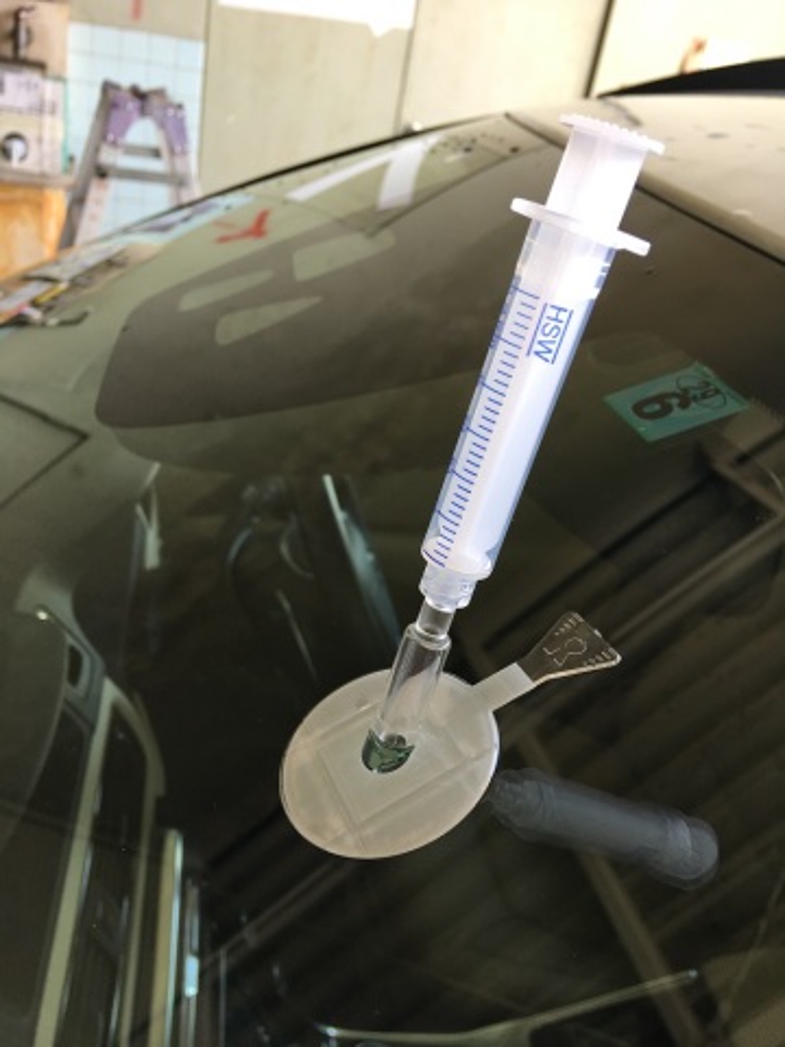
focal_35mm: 29
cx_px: 392
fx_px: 877
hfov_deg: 48.2
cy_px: 524
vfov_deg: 61.7
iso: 25
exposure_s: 1/40
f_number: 2.2
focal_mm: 4.15
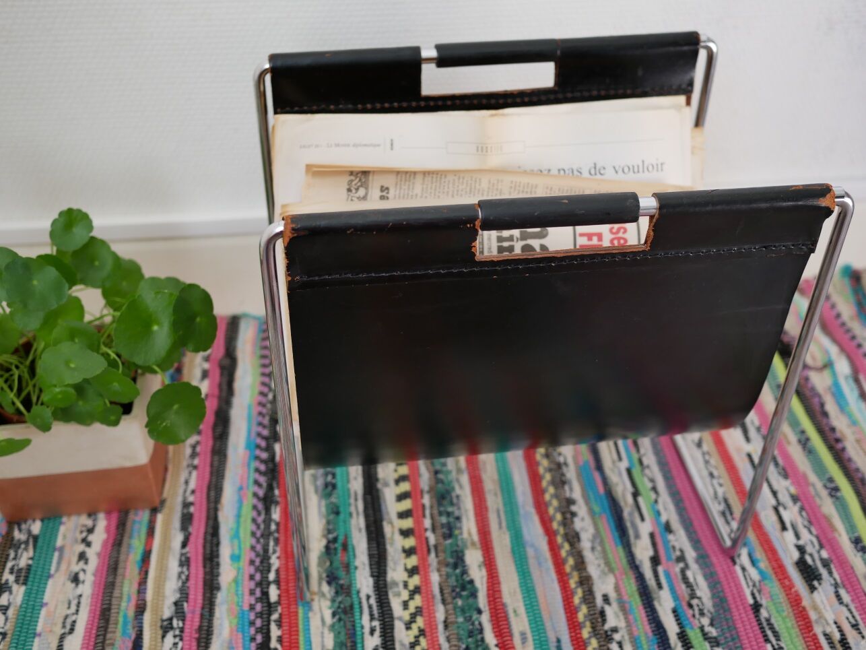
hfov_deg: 46.8
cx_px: 433
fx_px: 1001
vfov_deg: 36.0
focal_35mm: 40
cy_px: 325
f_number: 2.2
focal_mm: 20
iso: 200
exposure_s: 1/160
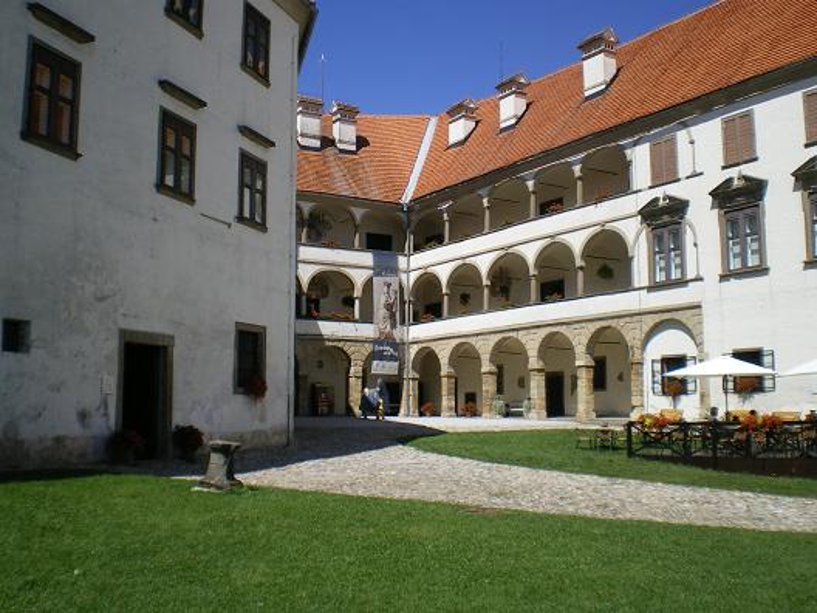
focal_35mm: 38
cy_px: 306
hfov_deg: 49.0
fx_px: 897
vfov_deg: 37.7
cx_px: 408
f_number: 4.6
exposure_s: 1/500
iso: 64
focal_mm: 6.3
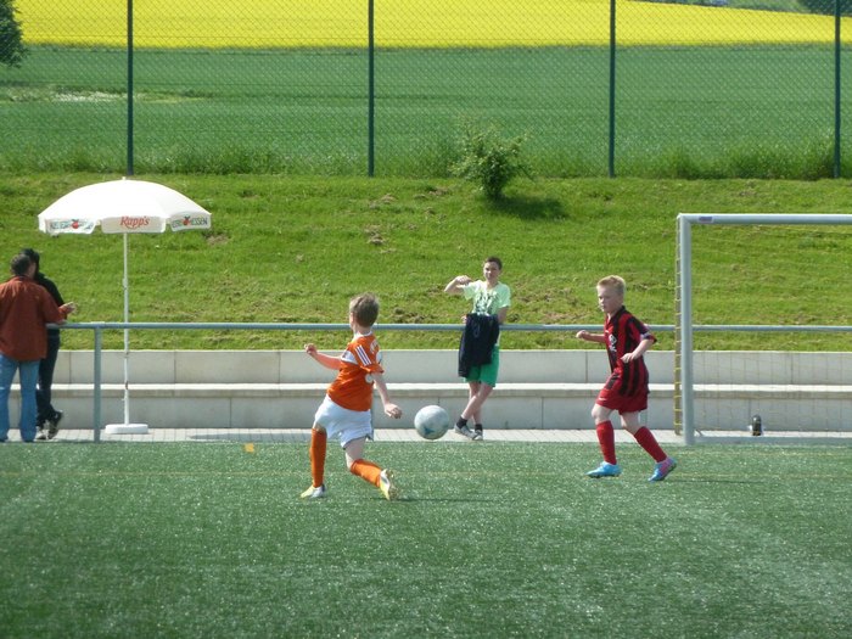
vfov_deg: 5.0
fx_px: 7384
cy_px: 320
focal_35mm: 300
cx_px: 426
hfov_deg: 6.6
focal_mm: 49.2
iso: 320
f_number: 4.9
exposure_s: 1/1000
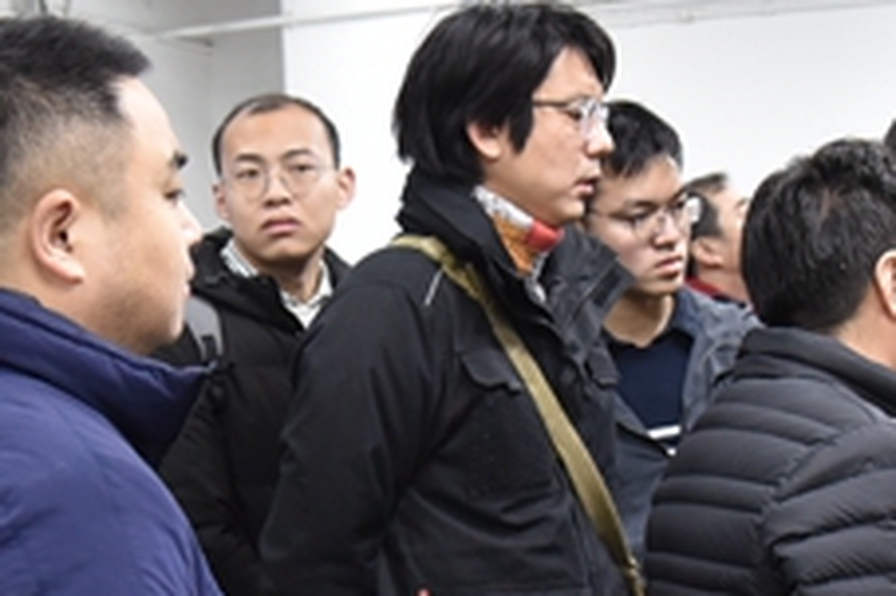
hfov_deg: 27.3
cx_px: 391
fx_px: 1840
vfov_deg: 18.2
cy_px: 495
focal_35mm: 74
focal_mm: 24
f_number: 4
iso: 2800
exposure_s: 1/60
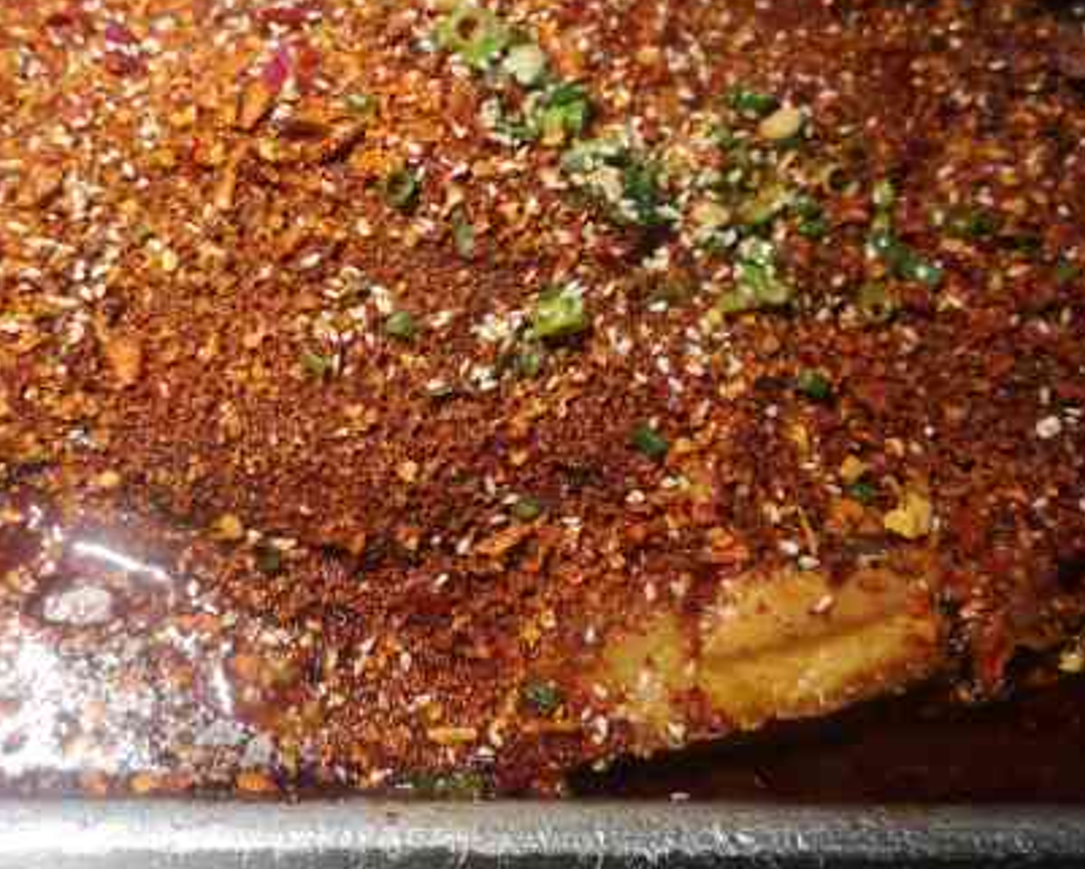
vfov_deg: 32.5
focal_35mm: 46
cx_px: 403
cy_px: 286
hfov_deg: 40.0
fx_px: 1478
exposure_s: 1/100
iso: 500
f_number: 1.8
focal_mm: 5.58
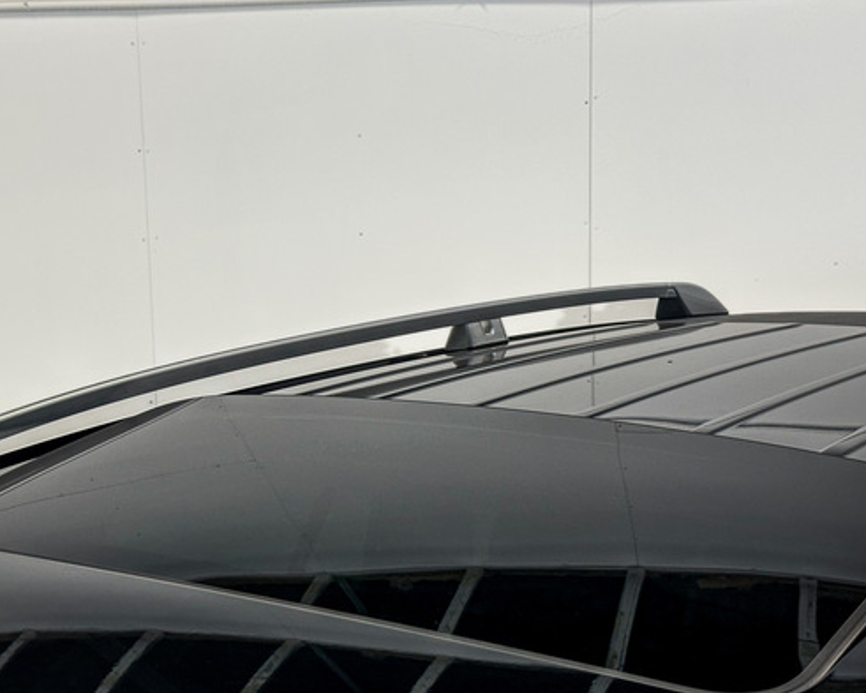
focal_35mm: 62
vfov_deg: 24.6
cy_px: 418
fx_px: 1589
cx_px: 436
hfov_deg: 30.5
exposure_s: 1/50
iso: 125
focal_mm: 6.86
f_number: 1.78
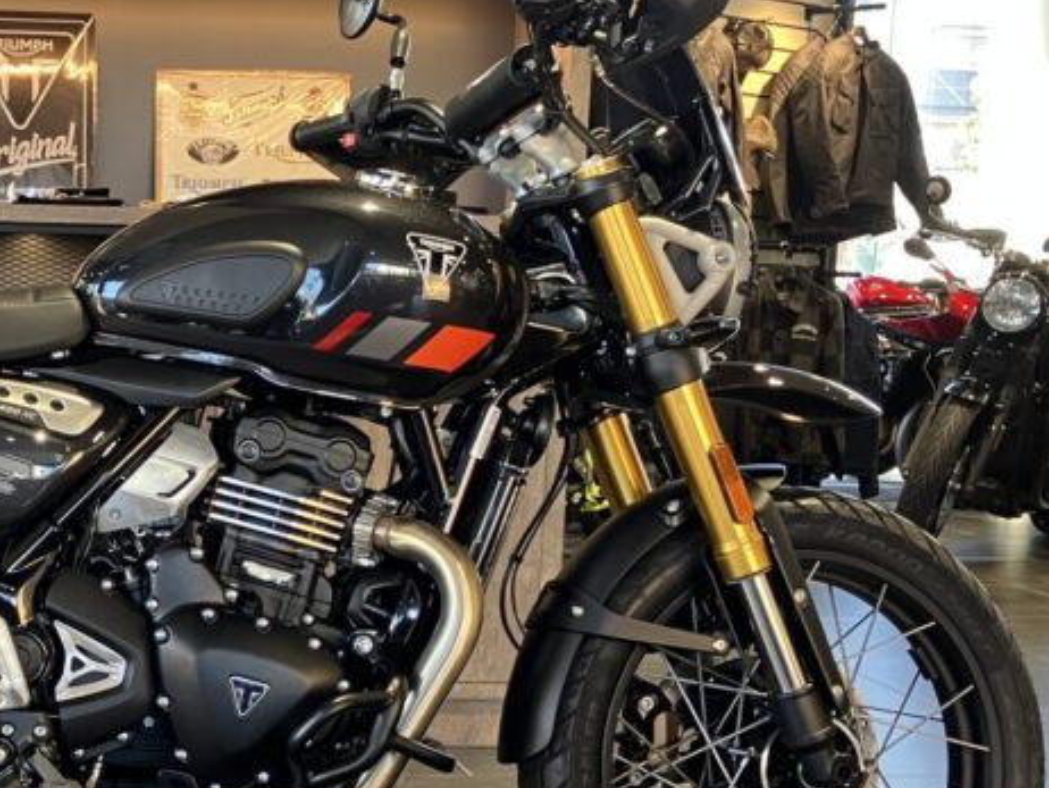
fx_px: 1880
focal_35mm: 62
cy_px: 597
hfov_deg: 30.1
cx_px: 143
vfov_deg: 23.4
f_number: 1.8
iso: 80
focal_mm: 3.99
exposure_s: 1/50
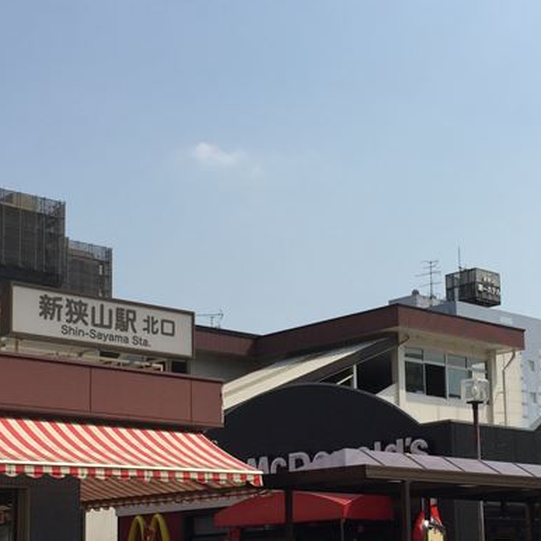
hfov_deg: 25.3
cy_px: 395
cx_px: 331
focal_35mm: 68
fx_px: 1202
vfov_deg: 25.1
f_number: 2.2
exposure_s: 1/2825
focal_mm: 4.15
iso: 32
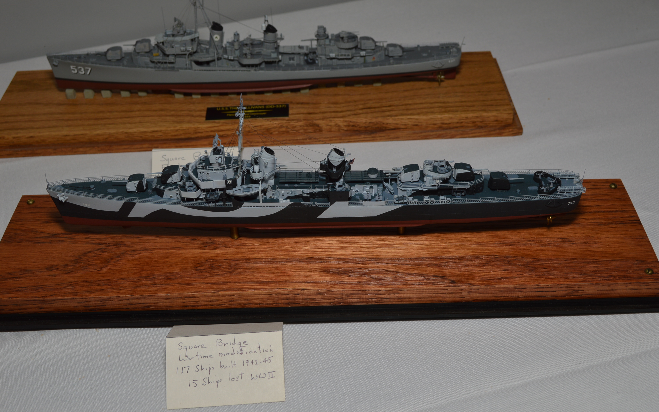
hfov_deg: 43.5
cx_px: 330
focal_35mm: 46
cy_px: 209
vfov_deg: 28.0
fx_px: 826
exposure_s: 1/60
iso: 100
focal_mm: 30
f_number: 8
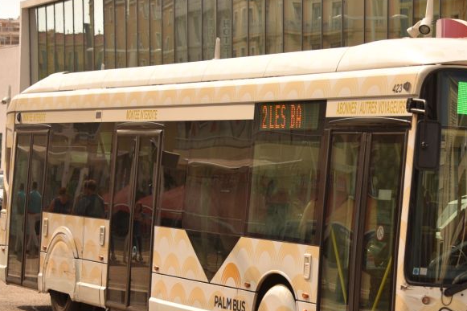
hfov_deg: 15.6
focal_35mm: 130
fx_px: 1686
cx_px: 410
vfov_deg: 10.5
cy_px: 207
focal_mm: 70
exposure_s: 1/500
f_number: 5.6
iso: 100
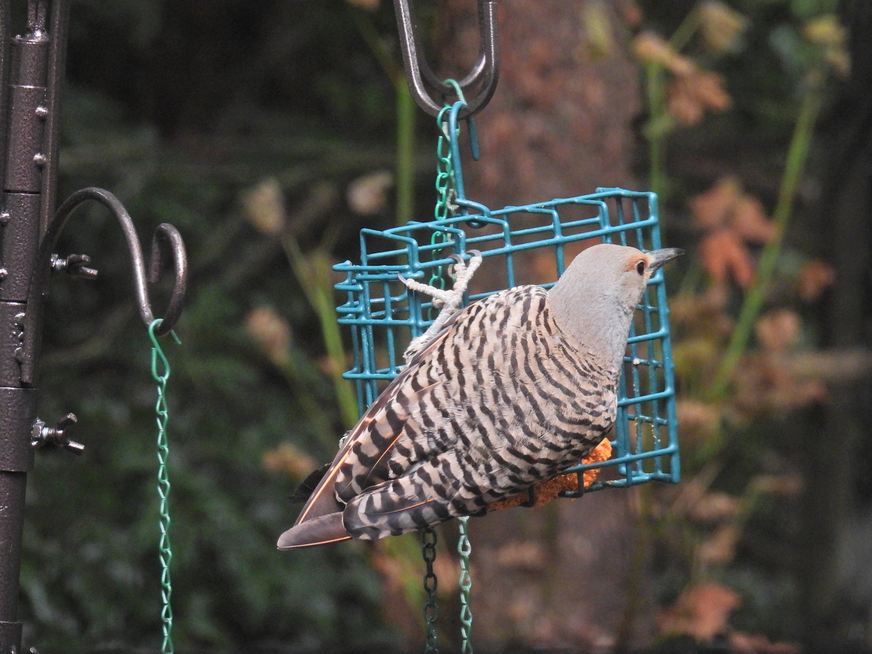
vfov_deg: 1.7
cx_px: 436
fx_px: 21412
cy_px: 327
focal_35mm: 850
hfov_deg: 2.3
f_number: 5.6
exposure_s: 1/200
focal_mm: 152
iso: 800
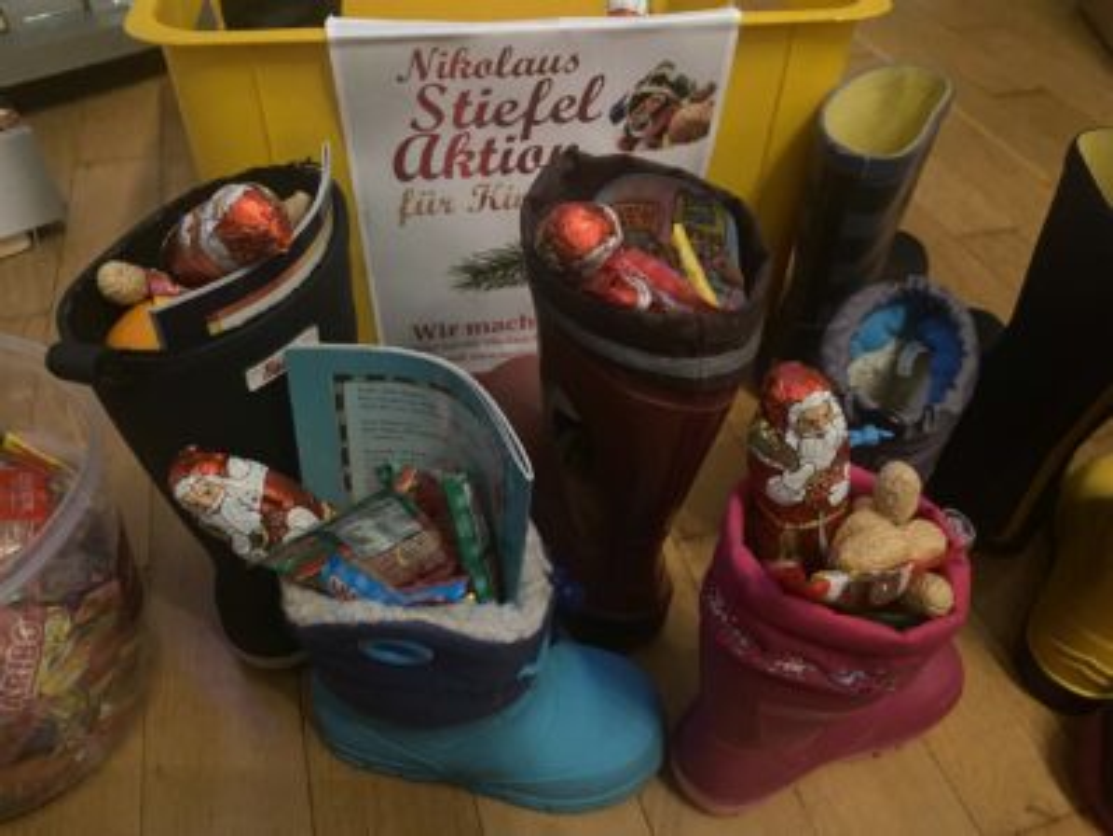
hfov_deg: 67.3
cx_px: 556
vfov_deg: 53.1
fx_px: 836
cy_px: 418
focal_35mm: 26
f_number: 1.8
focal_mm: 4.25
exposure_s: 1/25
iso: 800
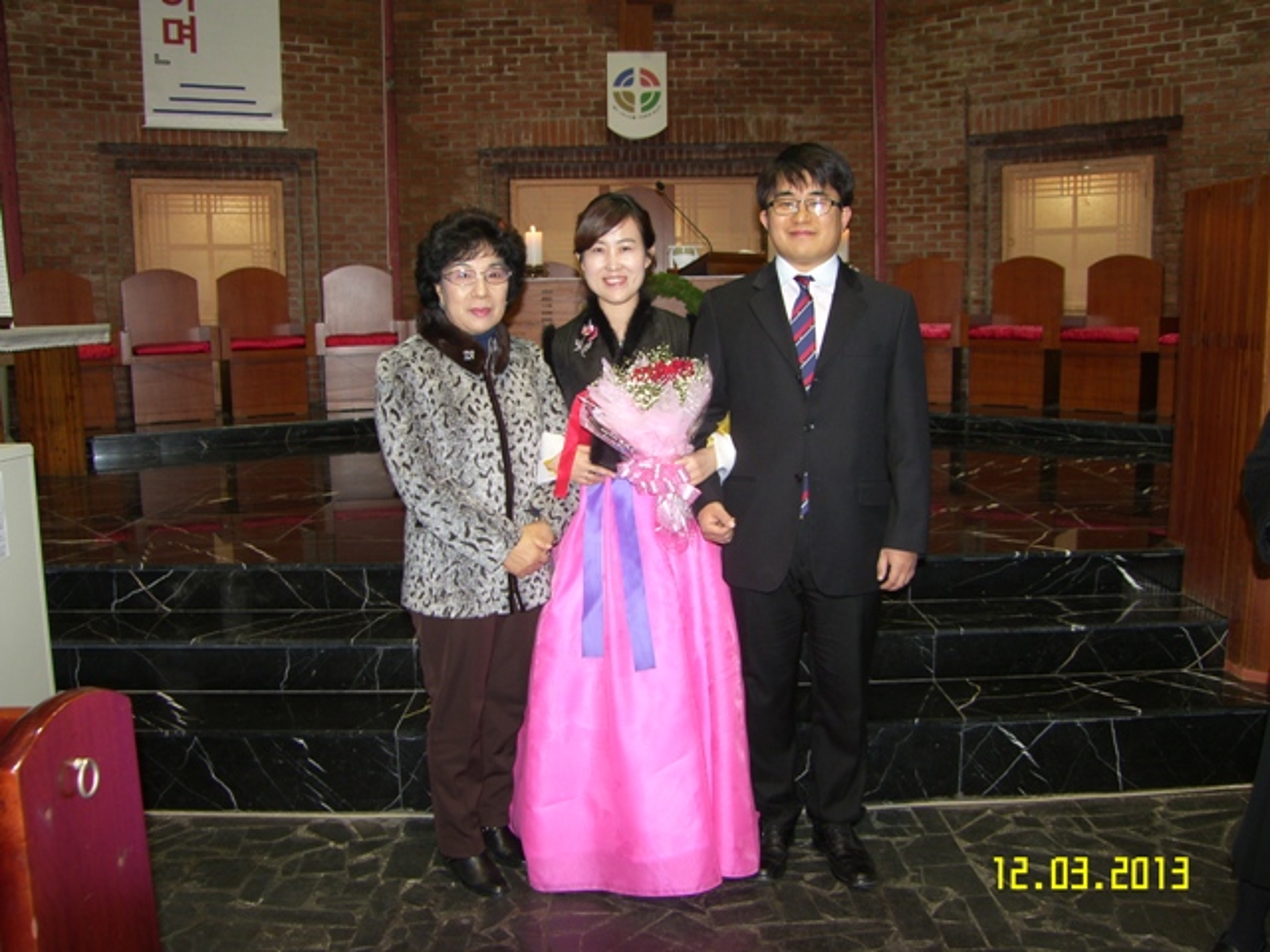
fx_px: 1027
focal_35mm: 28
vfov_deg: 49.7
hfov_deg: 63.4
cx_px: 635
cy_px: 476
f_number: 2.2
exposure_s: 1/30
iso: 50
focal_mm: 7.4
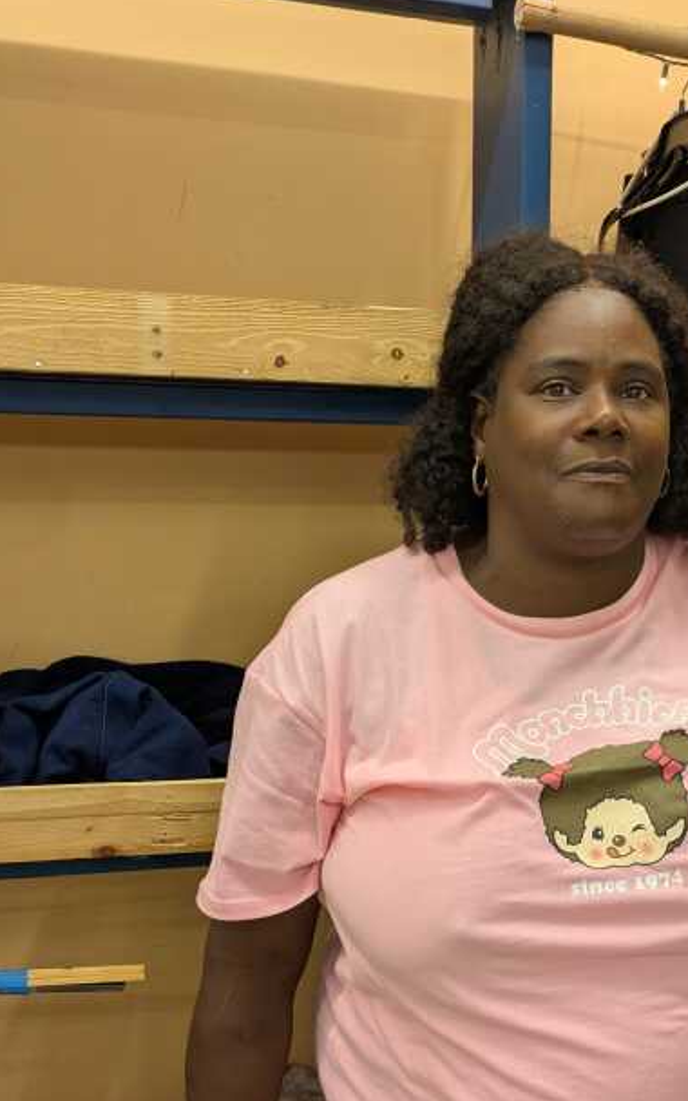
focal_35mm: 48
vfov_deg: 41.4
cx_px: 496
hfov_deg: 26.6
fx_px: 1440
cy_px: 710
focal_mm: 5.43
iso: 241
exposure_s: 1/60
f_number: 1.89
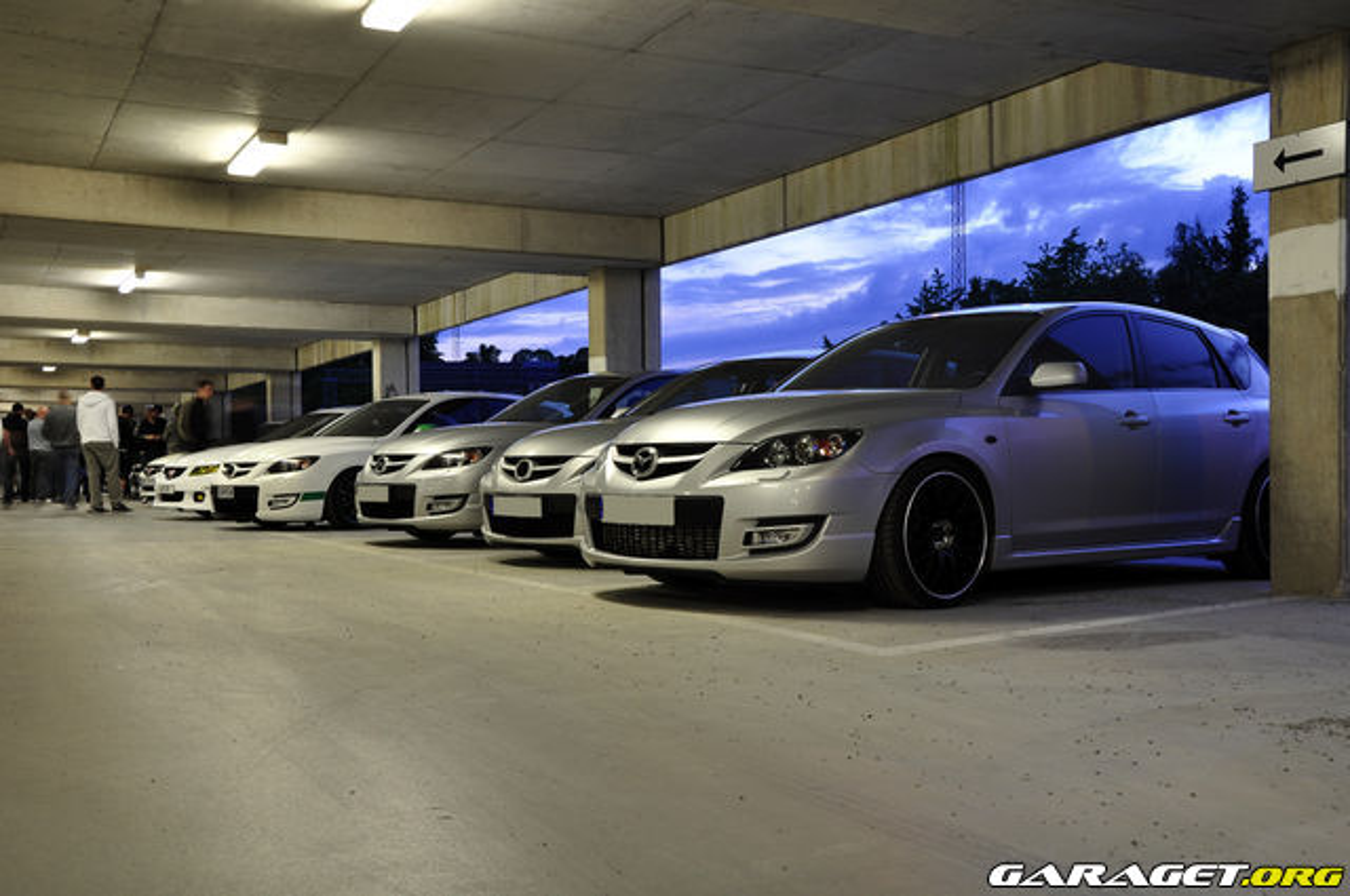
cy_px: 448
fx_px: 1461
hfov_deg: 49.6
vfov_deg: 34.1
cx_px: 675
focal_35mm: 39
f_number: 7.1
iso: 200
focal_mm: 26
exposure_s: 1
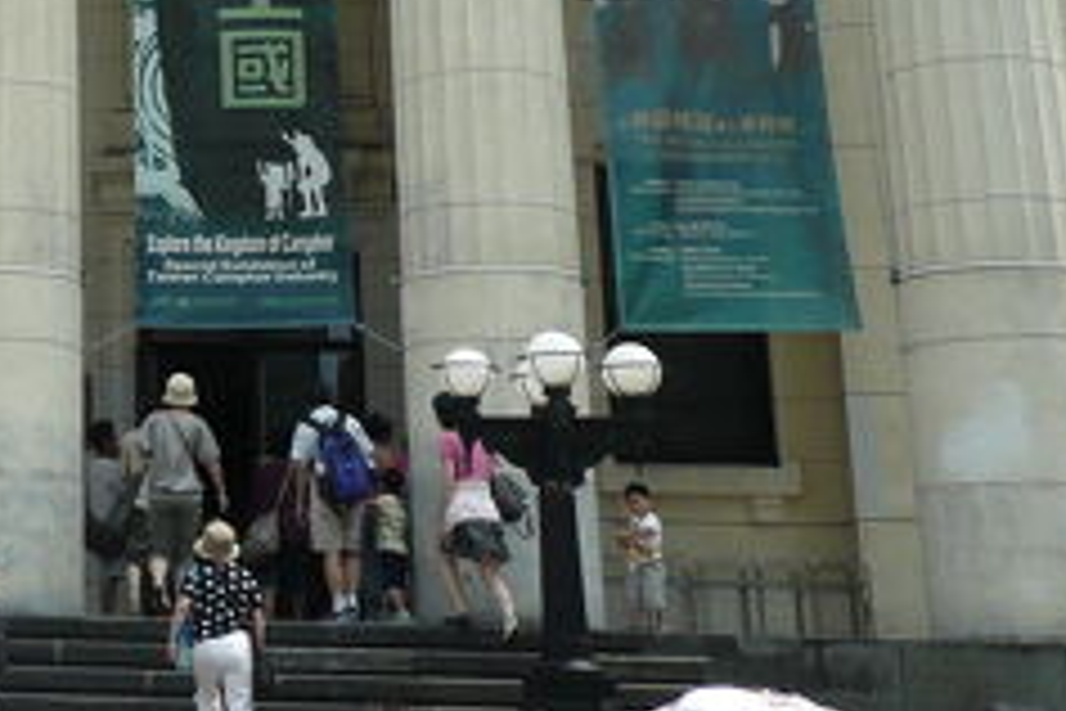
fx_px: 2369
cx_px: -288
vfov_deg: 16.6
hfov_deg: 22.8
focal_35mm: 80
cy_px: -56
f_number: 3.3
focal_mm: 4.6
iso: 100
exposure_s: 1/640
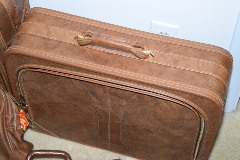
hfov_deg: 27.0
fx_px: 500
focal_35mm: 75
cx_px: 120
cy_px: 80
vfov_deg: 18.2
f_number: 5.6
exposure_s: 1/60
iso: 1400
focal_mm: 50
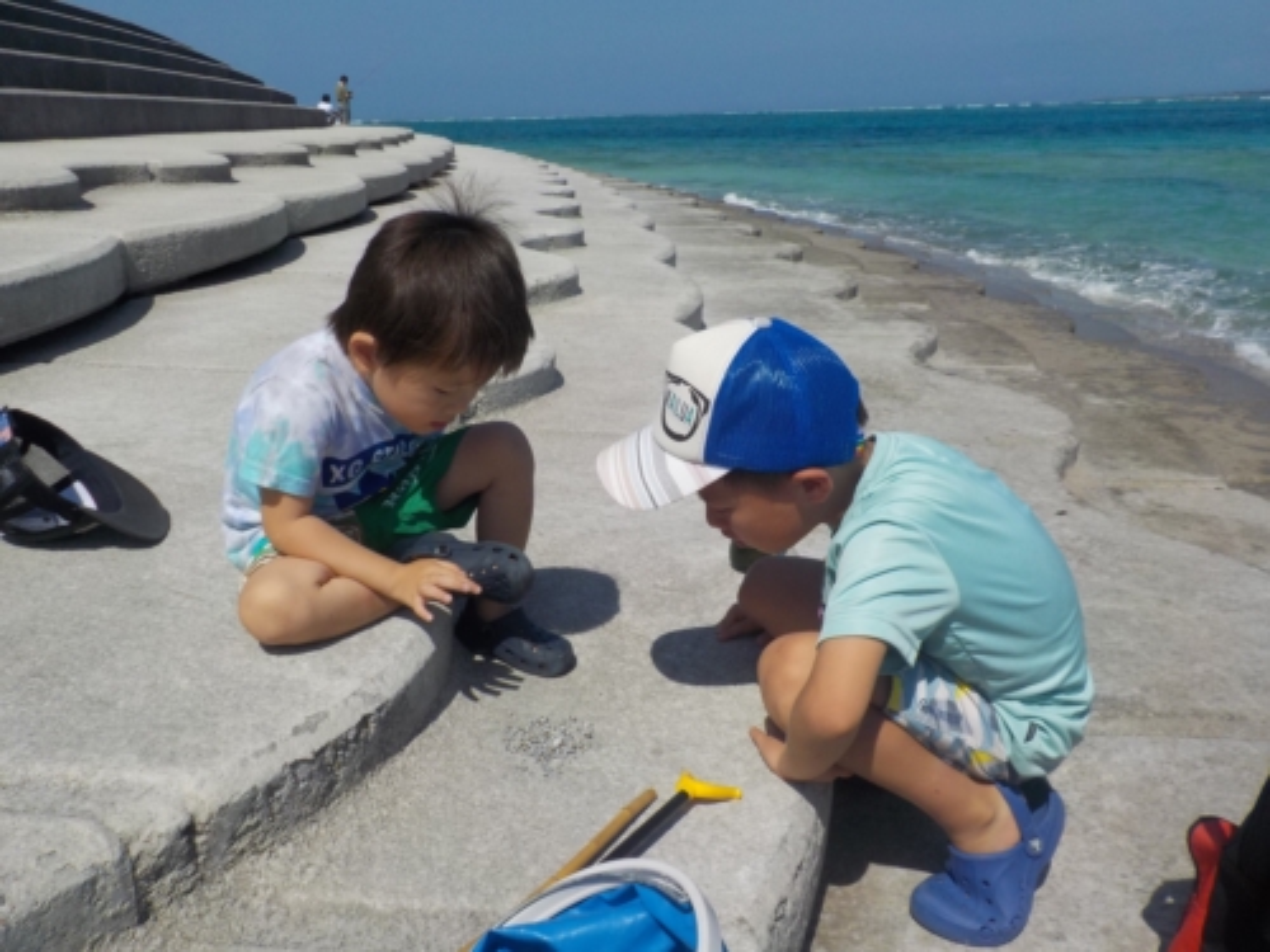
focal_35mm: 30
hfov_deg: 60.0
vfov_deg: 46.8
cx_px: 635
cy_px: 476
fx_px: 1101
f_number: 6.6
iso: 125
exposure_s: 1/800
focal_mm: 4.1
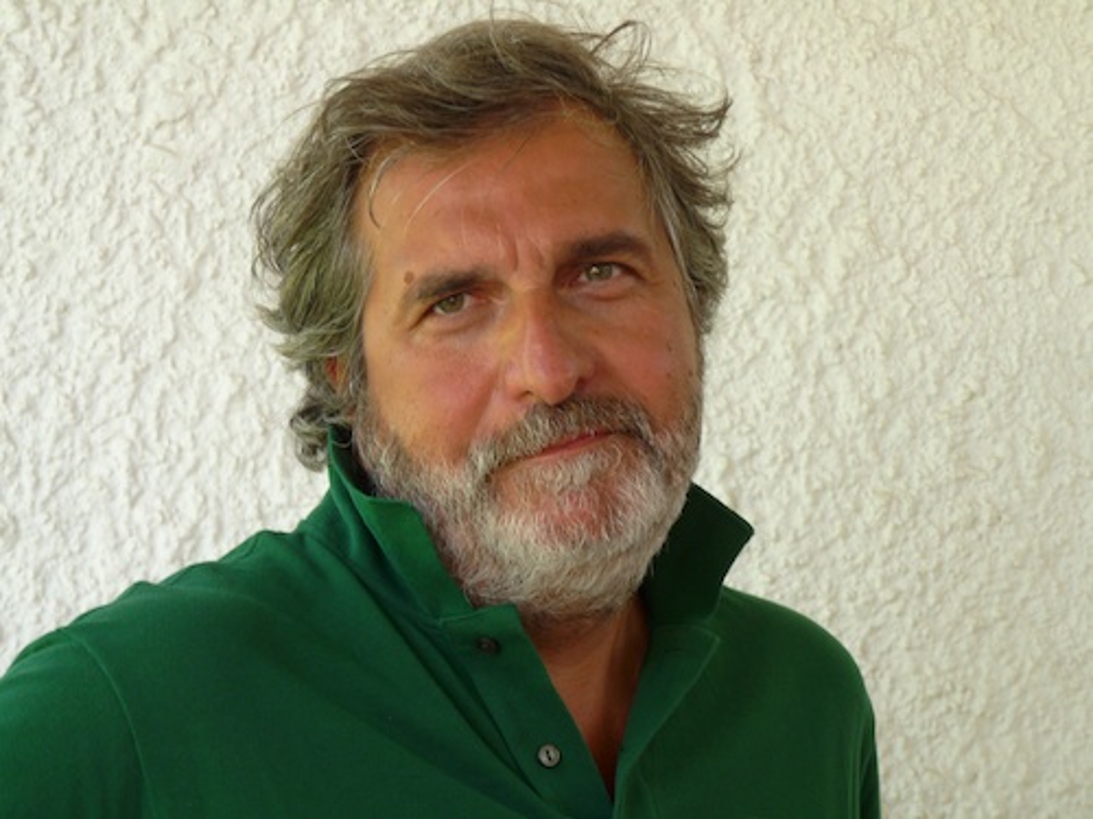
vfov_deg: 11.1
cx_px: 546
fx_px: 4231
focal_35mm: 134
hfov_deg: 14.7
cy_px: 410
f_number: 3.6
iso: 100
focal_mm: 23.7
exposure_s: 1/60
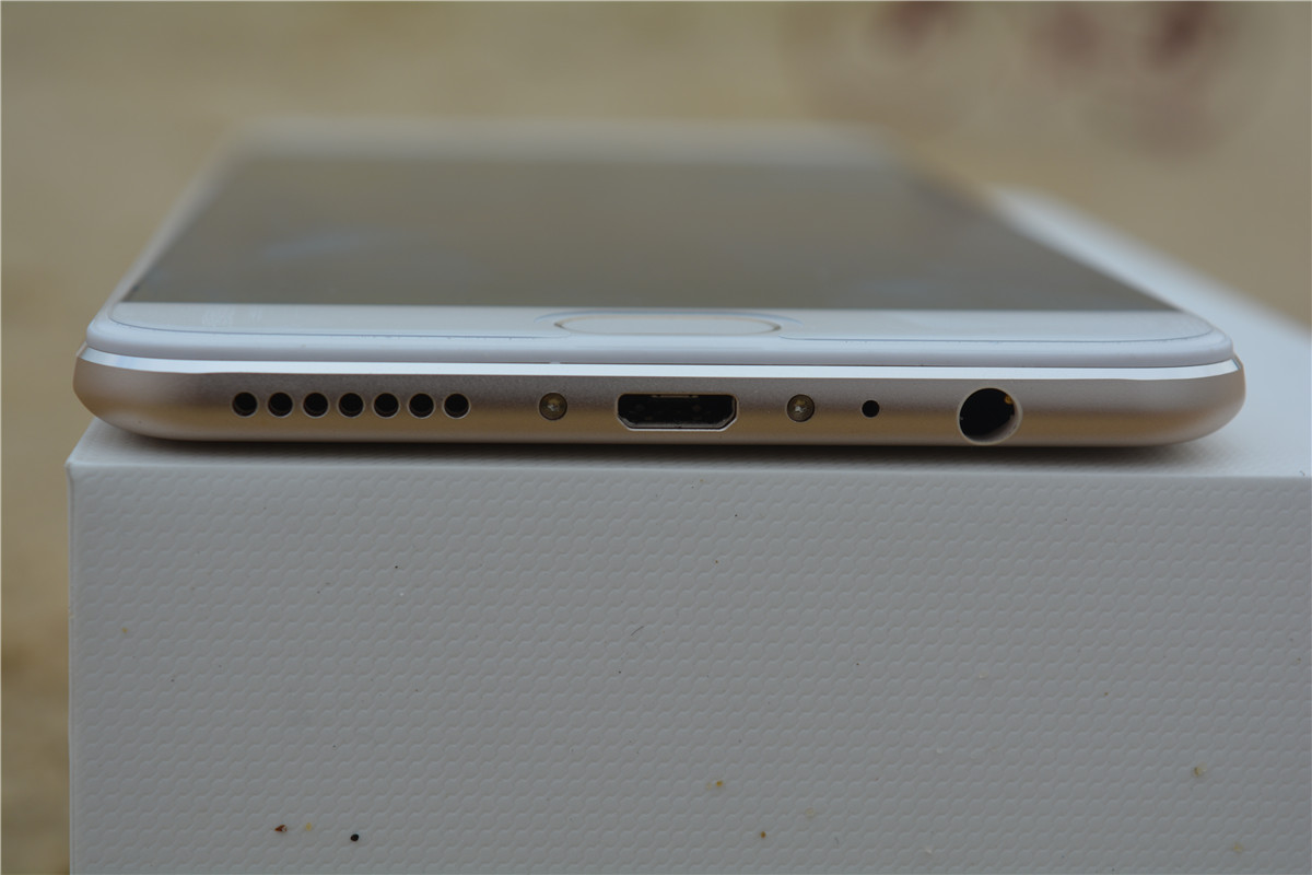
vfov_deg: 17.5
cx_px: 656
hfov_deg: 26.0
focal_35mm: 78
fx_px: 2842
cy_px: 438
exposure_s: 1/250
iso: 100
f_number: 8
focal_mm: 52
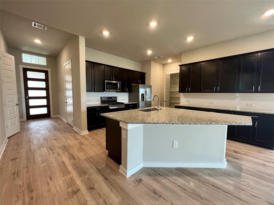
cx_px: 137
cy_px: 102
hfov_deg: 106.2
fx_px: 103
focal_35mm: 13
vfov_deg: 89.9
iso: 160
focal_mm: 1.57
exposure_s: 1/60
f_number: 1.8
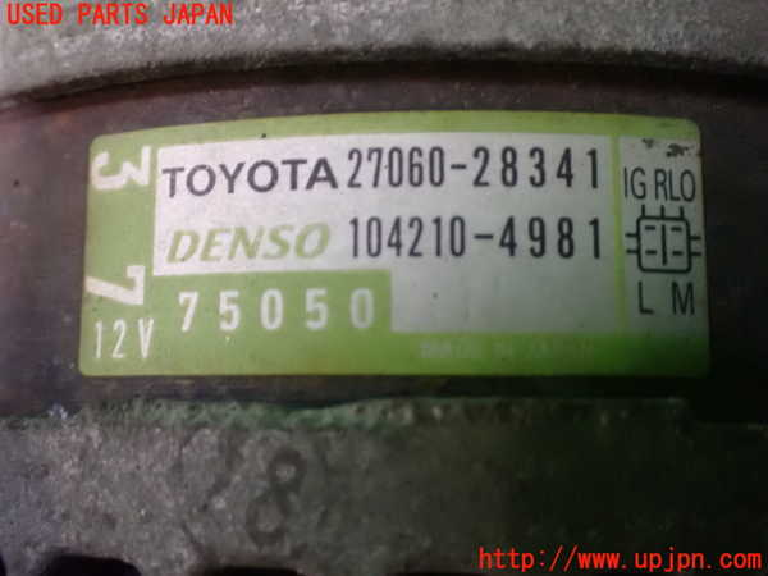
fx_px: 843
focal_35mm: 38
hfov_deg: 49.0
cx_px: 384
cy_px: 288
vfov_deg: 37.7
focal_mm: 6.83
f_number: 2.7
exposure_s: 1/15
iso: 1600
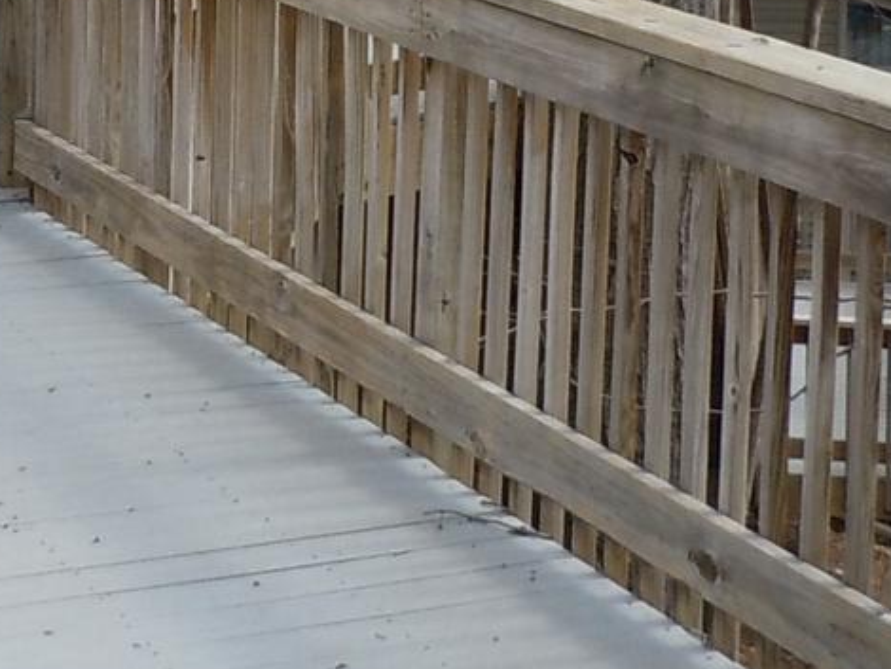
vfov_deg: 11.9
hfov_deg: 16.1
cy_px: -150
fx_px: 3142
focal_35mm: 122
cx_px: 214
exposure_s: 1/250
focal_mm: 5
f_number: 3.7
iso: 100
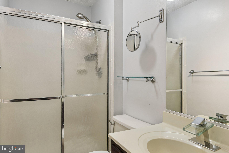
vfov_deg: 57.3
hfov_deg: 78.6
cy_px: 76
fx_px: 140
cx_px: 114
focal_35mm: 22
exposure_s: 1/15
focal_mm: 22
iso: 400
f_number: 8
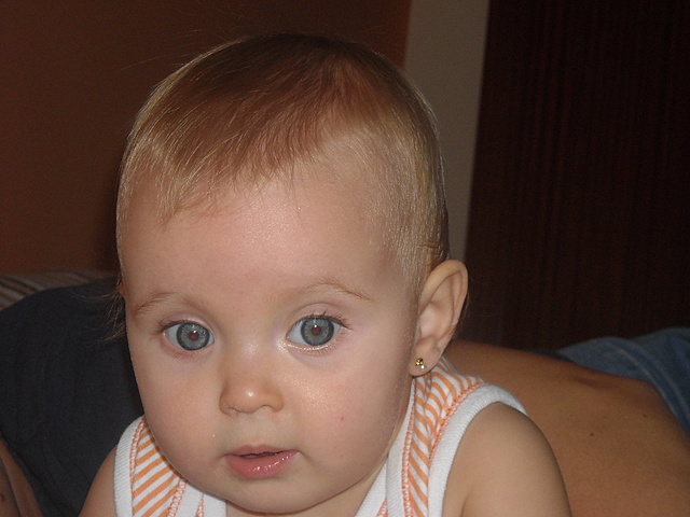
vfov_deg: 14.1
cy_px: 258
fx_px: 2093
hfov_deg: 18.7
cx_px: 345
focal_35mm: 105
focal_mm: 17.1
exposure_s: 1/125
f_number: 4.7
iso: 200
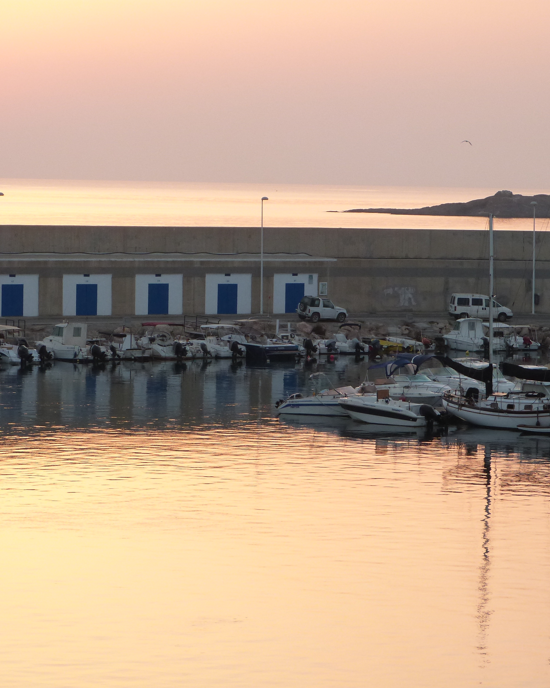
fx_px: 3297
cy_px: 344
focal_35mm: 162
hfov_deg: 9.5
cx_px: 332
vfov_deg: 11.9
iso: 200
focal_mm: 22.3
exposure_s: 1/160
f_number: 3.6
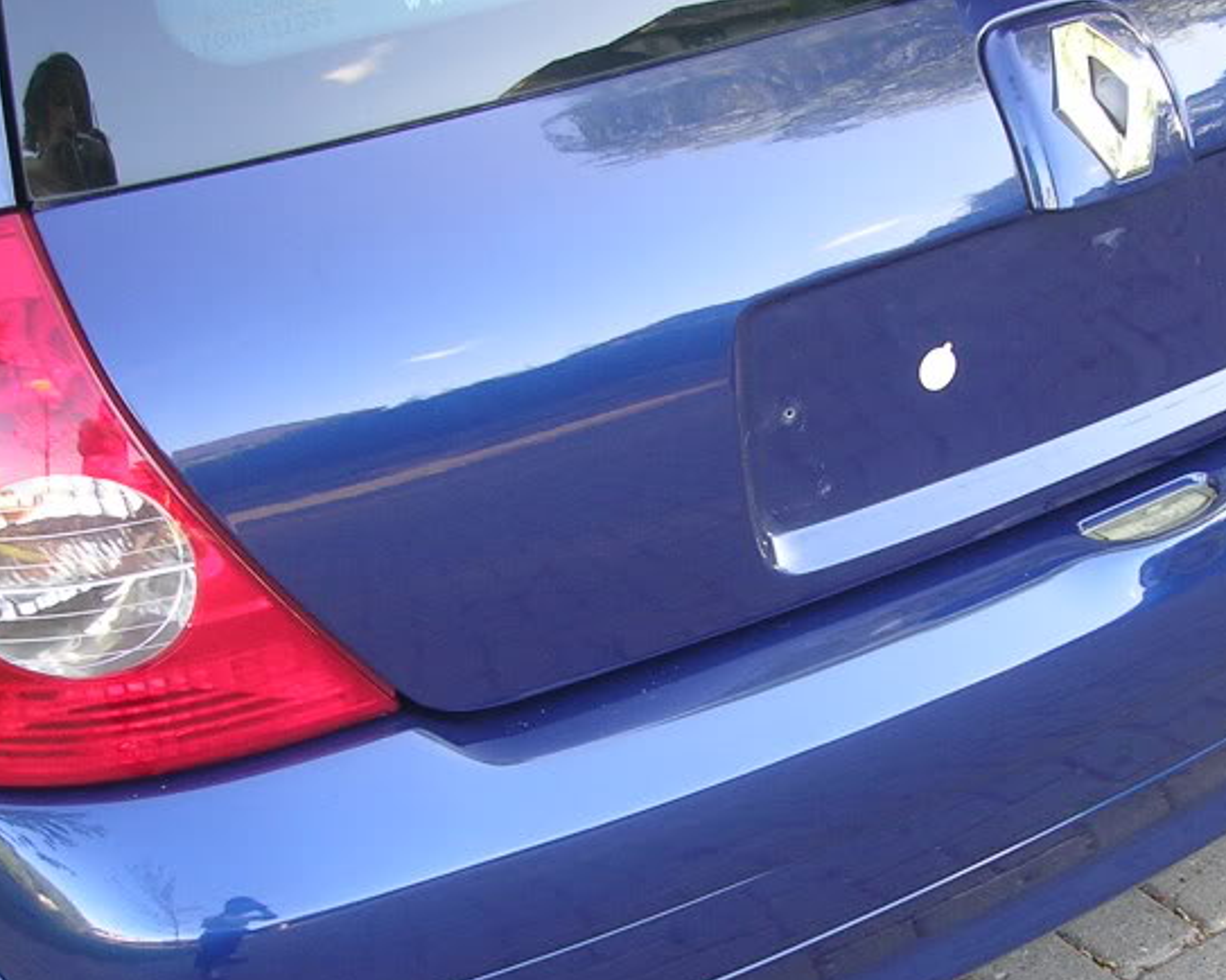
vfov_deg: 21.8
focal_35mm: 70
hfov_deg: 27.1
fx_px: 2539
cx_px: 736
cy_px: 612
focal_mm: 5.8
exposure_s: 1/42.1
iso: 50
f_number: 2.8
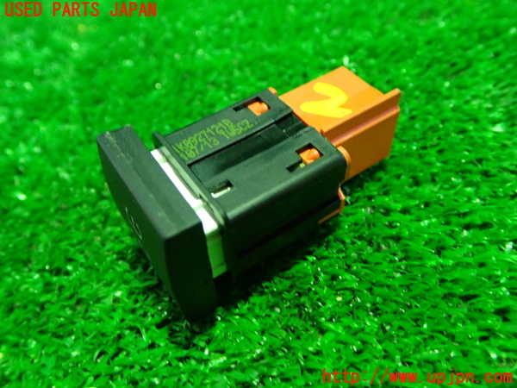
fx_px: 478
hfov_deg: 56.8
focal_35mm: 32
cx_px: 258
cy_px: 194
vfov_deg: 44.2
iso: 800
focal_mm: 5.79
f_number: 2.4
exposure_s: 1/20
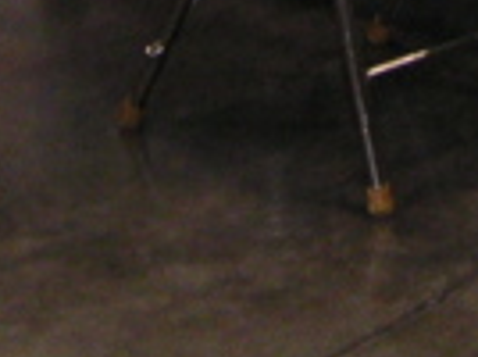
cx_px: 303
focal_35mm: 227
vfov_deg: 6.1
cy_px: -671
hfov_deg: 8.7
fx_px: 3129
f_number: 2.8
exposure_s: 1/45
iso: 160
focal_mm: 6
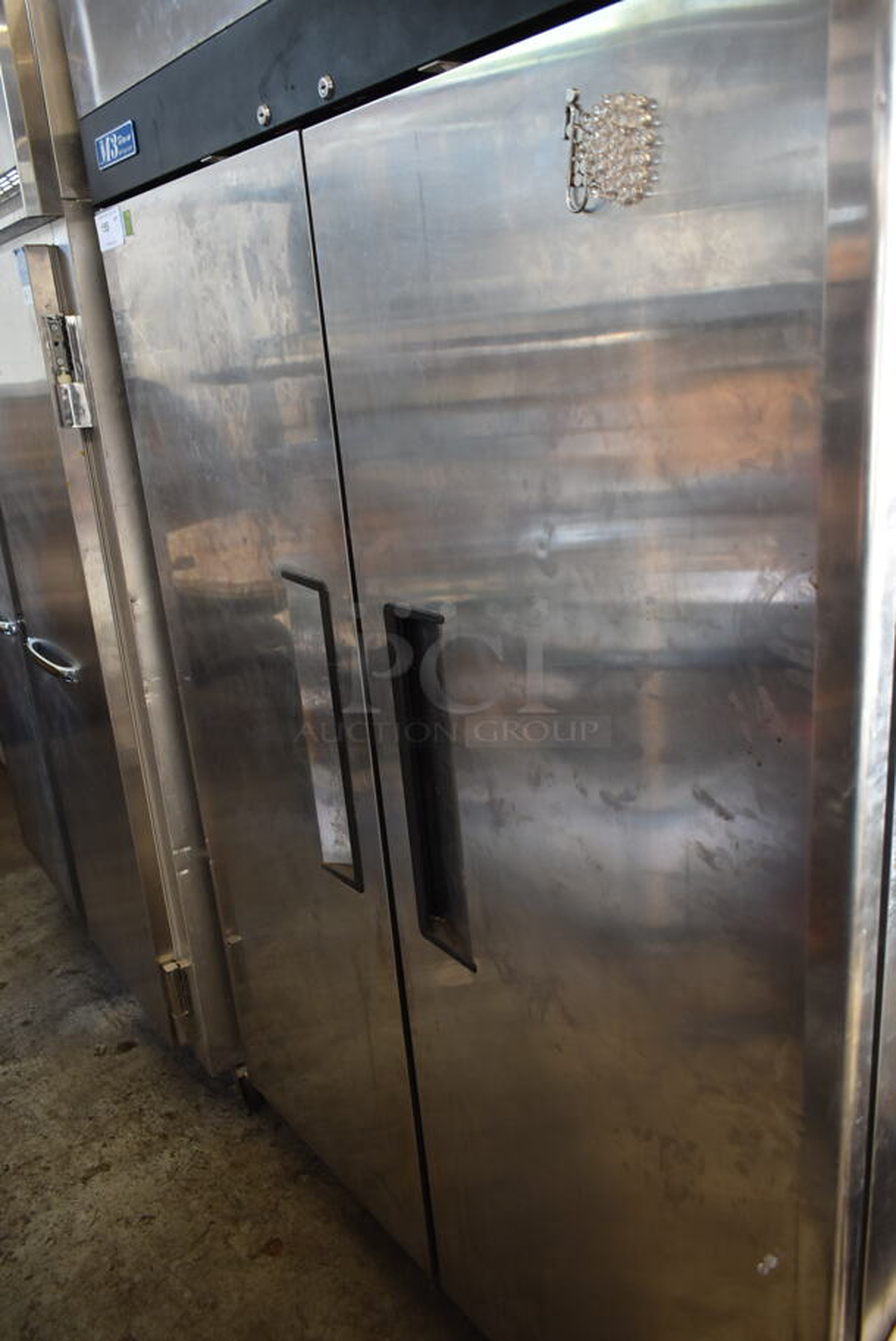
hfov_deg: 48.0
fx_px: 1006
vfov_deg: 67.3
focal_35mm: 27
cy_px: 670
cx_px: 448
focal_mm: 18
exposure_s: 1/30
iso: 560
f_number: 3.5
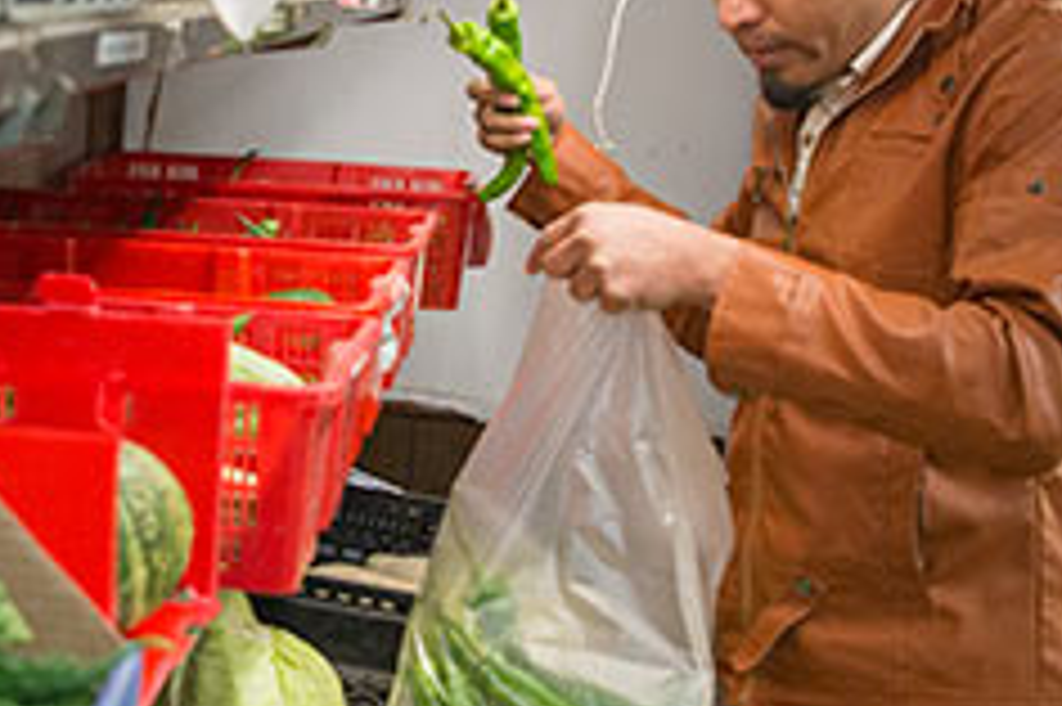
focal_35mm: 59
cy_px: 281
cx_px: 63
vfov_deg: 22.9
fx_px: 1739
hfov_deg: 31.9
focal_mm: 24
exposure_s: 1/180
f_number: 5.6
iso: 1600
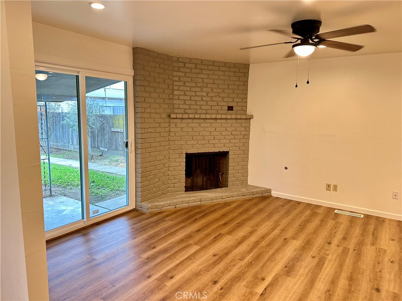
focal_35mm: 24
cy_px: 150
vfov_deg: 56.8
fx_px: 279
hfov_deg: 71.6
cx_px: 201
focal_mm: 6.86
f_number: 1.78
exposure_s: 1/60
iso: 200
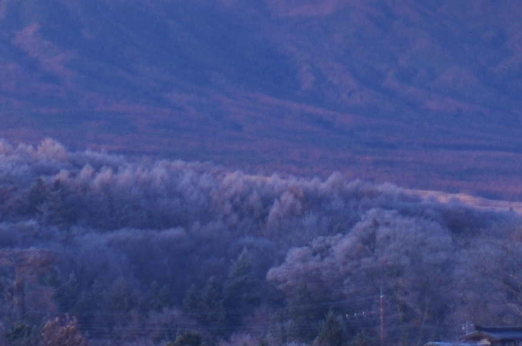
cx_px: 31
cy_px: -125
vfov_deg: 7.2
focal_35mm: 188
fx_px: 2722
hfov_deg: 10.9
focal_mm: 36
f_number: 3.8
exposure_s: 4
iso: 200
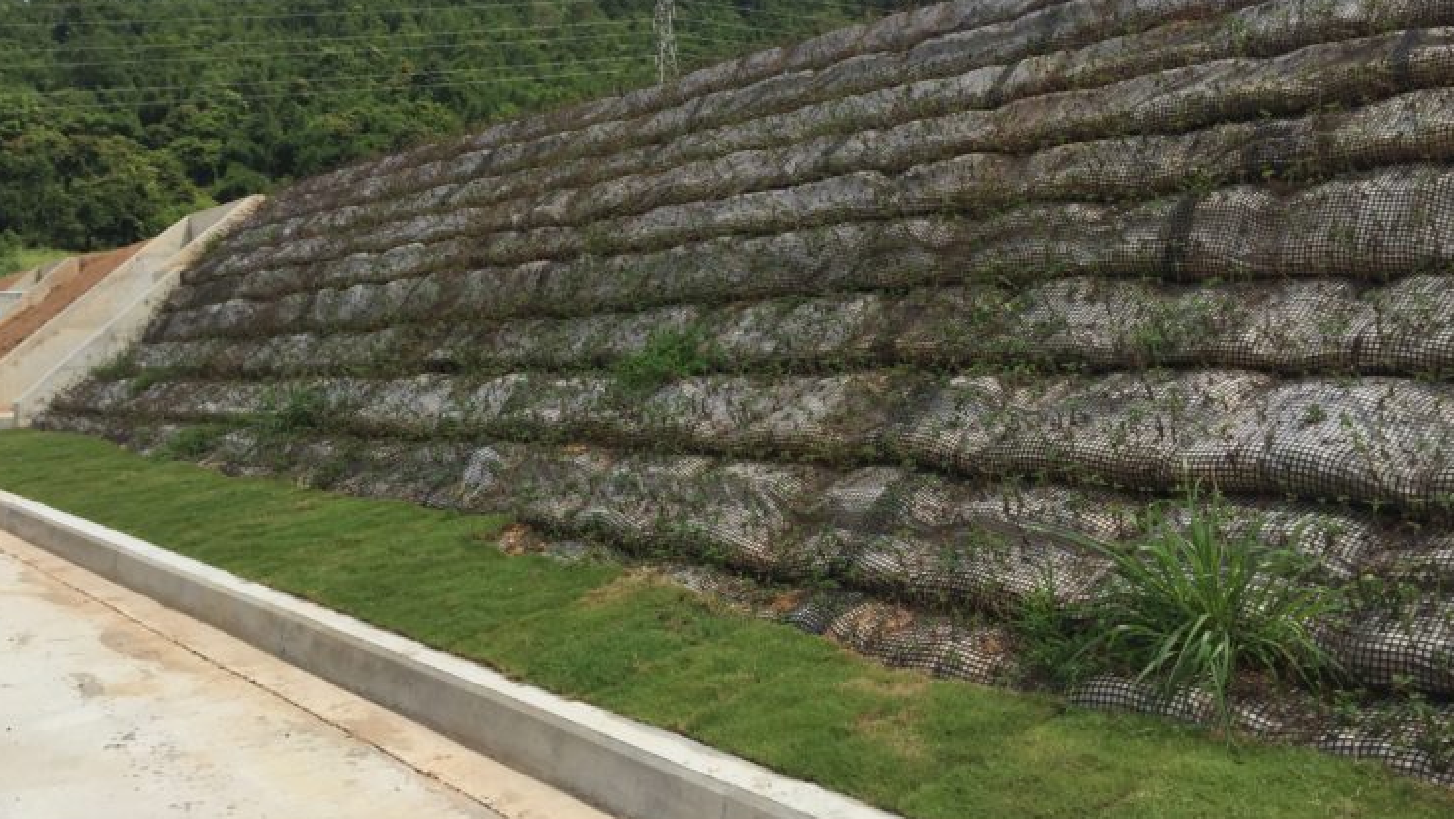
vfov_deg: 35.5
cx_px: 750
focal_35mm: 33
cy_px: 303
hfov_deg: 59.5
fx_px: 1273
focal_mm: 4.15
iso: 32
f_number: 2.2
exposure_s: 1/3049
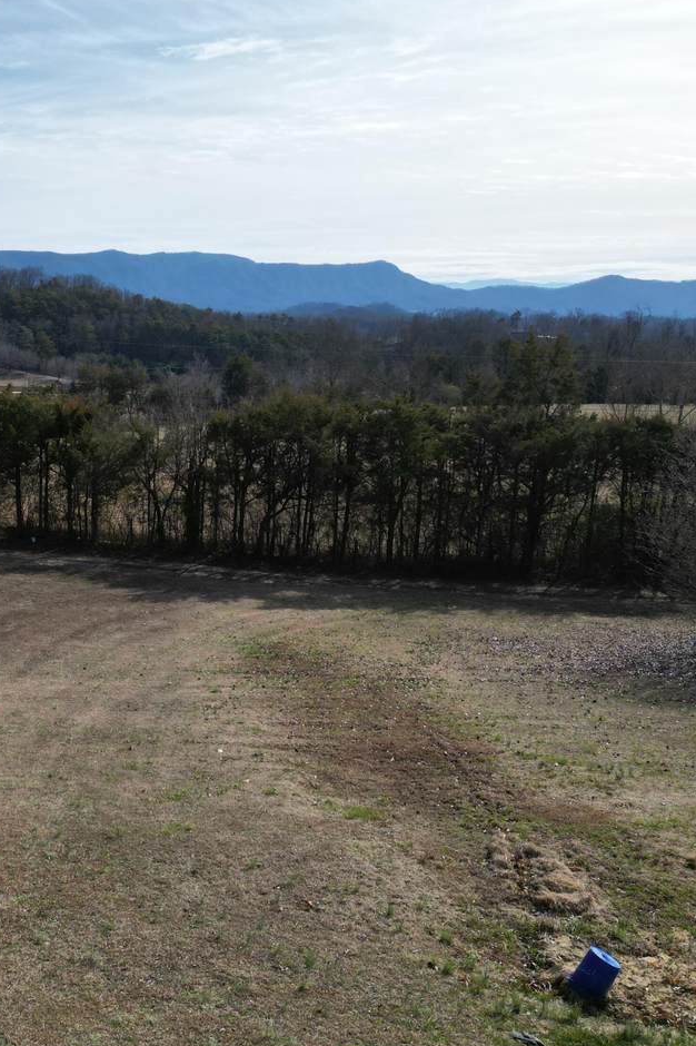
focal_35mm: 34
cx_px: 163
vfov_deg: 55.8
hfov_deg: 37.8
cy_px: 521
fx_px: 987
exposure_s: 1/5000
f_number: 1.7
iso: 130
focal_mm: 6.72
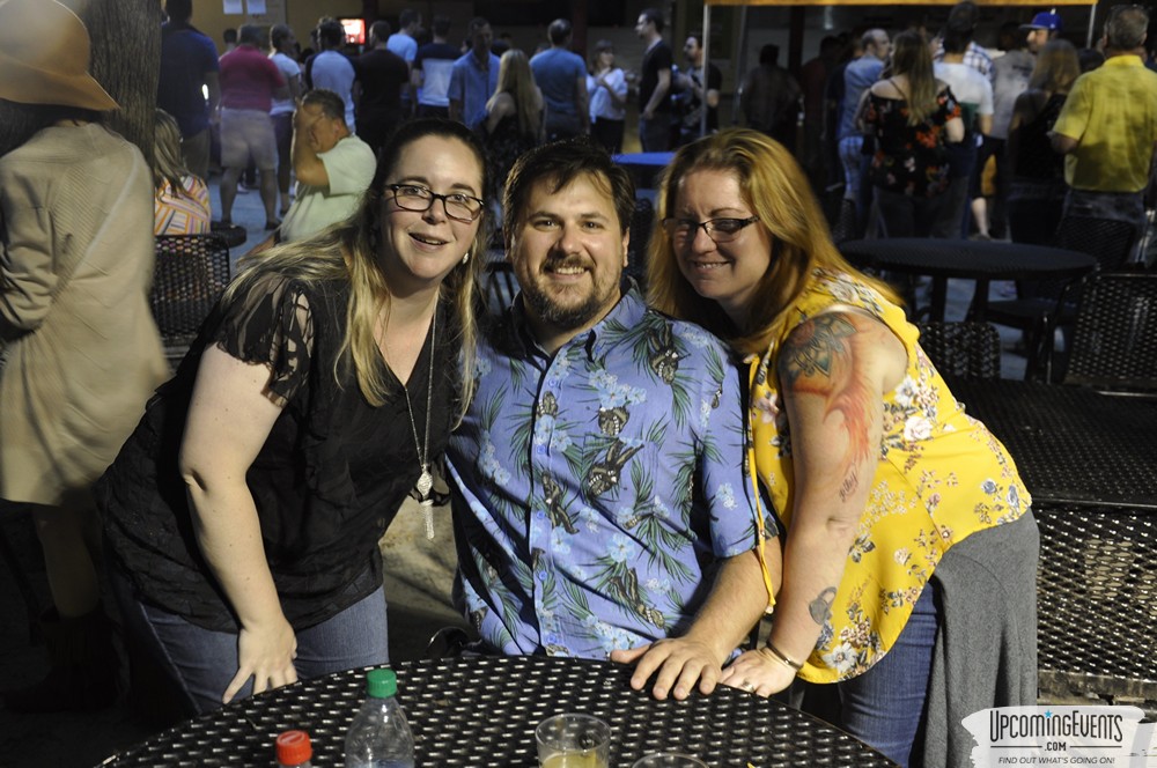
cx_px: 578
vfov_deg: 29.8
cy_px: 384
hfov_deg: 43.7
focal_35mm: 45
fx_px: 1444
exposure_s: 1/15
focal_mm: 30
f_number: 4.2
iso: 400
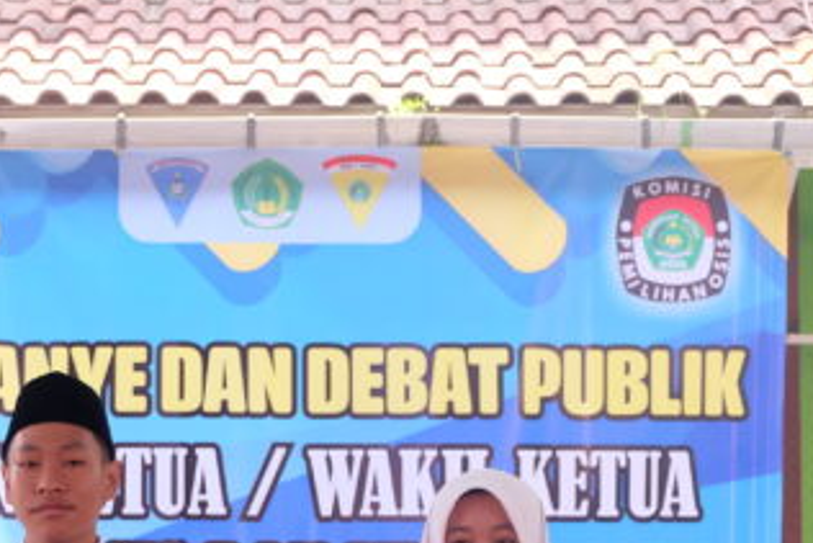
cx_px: 226
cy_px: 419
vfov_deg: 12.0
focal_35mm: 114
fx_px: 2576
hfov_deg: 17.9
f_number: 5.3
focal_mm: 40.2
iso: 400
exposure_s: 1/50
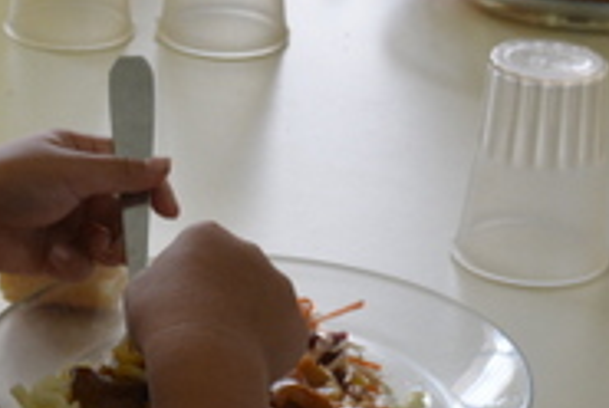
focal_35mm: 176
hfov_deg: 11.6
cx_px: 53
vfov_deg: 7.8
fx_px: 2982
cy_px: 314
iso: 1000
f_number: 7.1
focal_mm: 34
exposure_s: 1/200
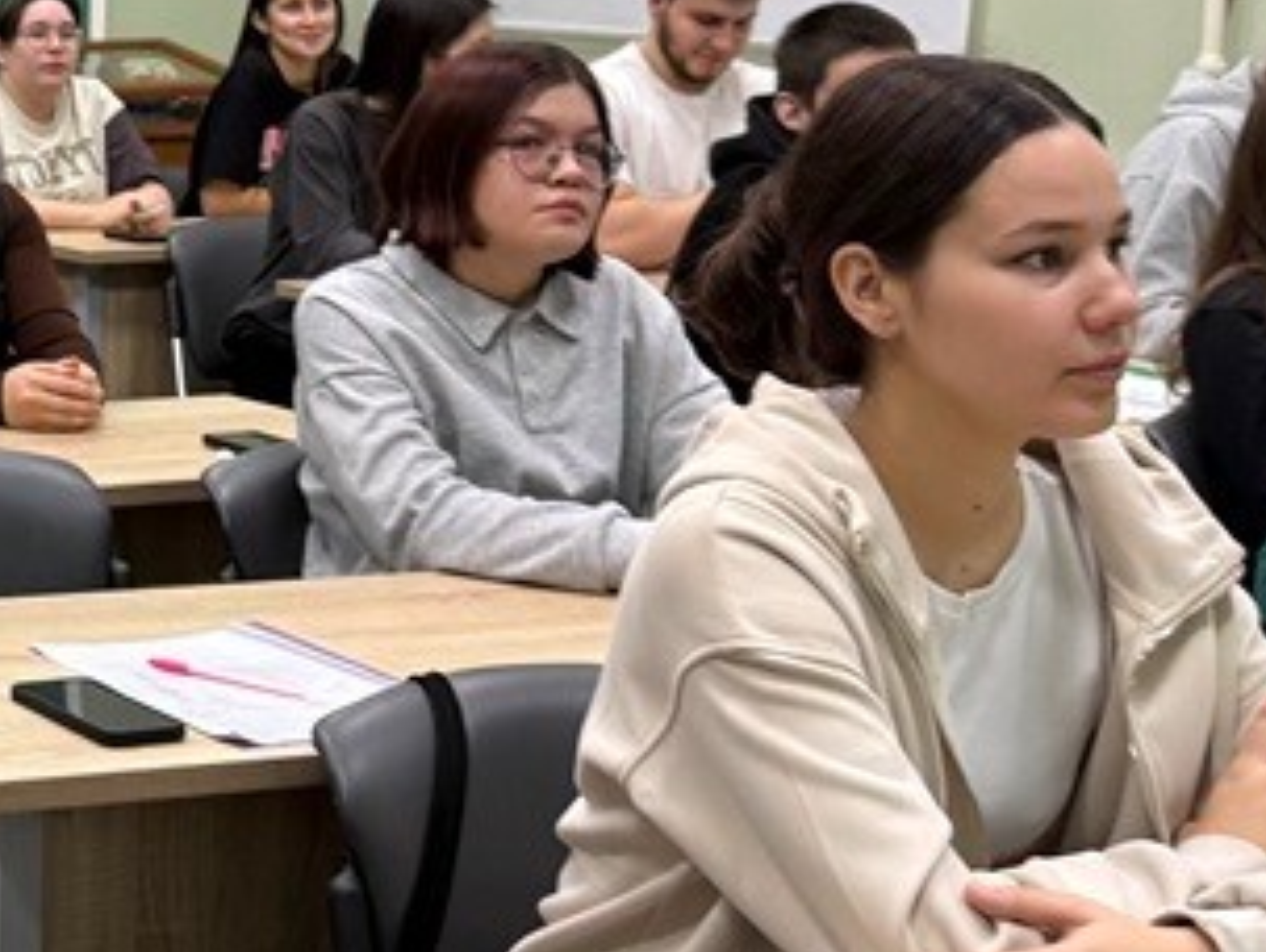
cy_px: 175
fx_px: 2966
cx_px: -476
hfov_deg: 21.3
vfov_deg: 18.1
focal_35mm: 81
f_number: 1.78
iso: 160
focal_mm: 6.76
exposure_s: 1/50
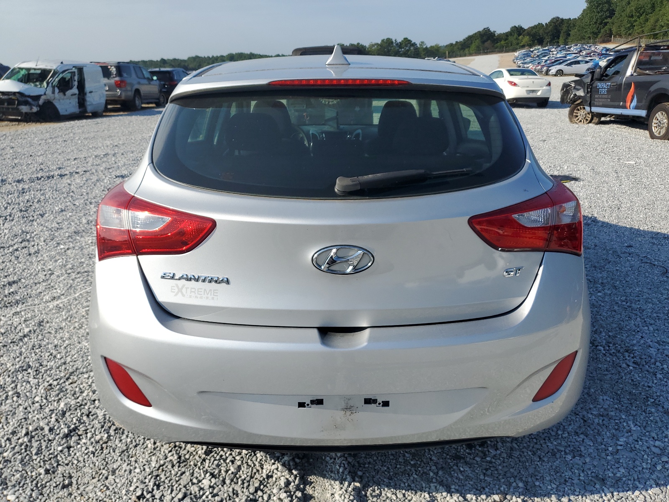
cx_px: 334
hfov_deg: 67.3
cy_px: 251
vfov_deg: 53.1
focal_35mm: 26
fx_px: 502
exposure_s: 1/3333
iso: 50
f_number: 1.5
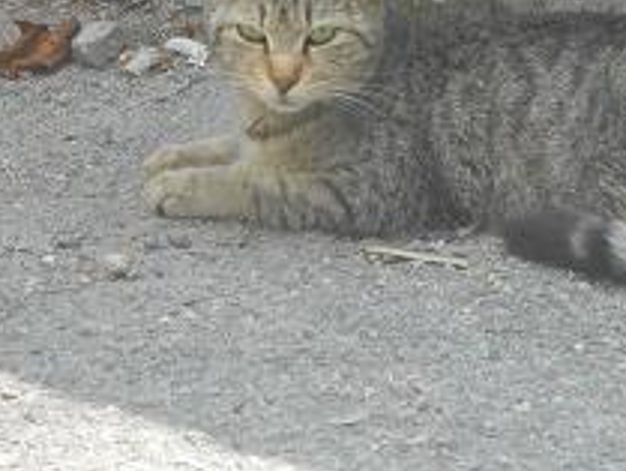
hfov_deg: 12.3
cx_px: 511
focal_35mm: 160
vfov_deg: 9.3
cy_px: 171
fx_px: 2895
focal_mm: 15.4
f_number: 6.3
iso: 80
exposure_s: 1/100
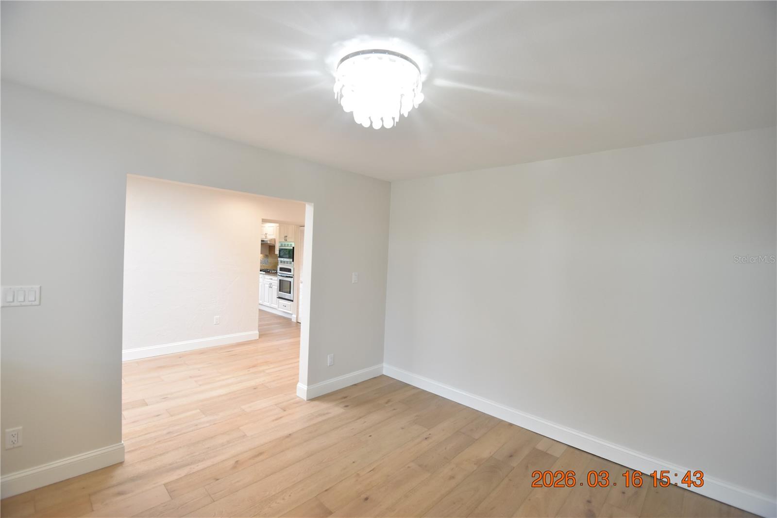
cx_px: 388
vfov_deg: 77.3
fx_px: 324
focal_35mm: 15
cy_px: 259
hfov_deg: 100.4
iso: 800
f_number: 3.5
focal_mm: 10
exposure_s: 1/90
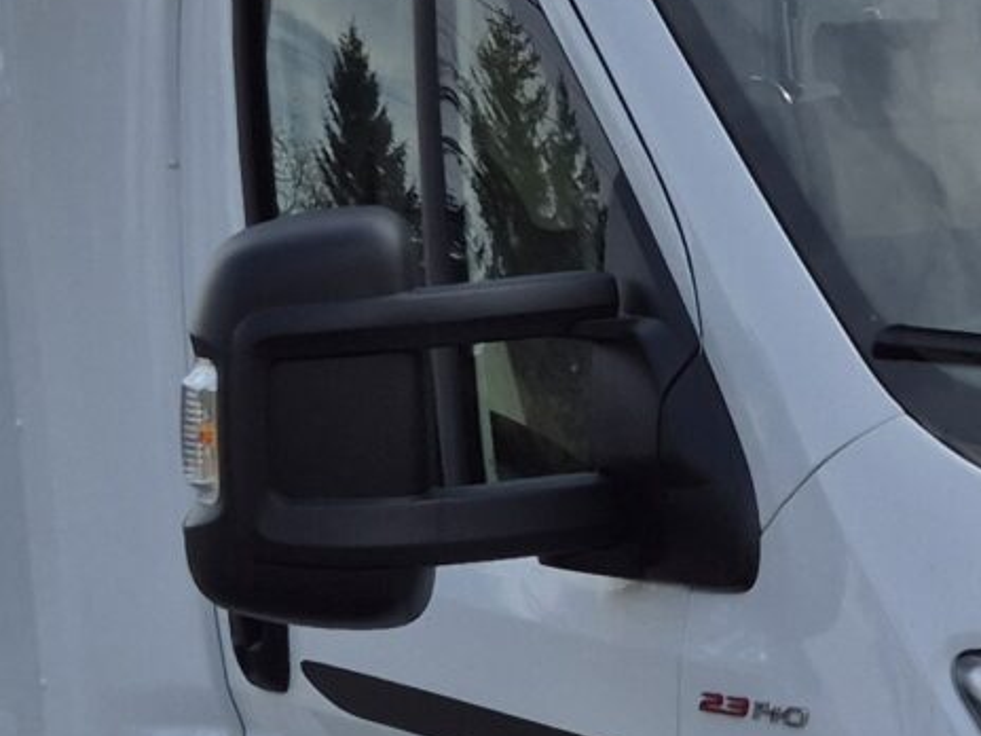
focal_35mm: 127
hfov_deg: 15.3
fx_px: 3599
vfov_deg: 11.6
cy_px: 645
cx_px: 964
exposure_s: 1/2888
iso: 25
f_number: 1.8
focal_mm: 5.4
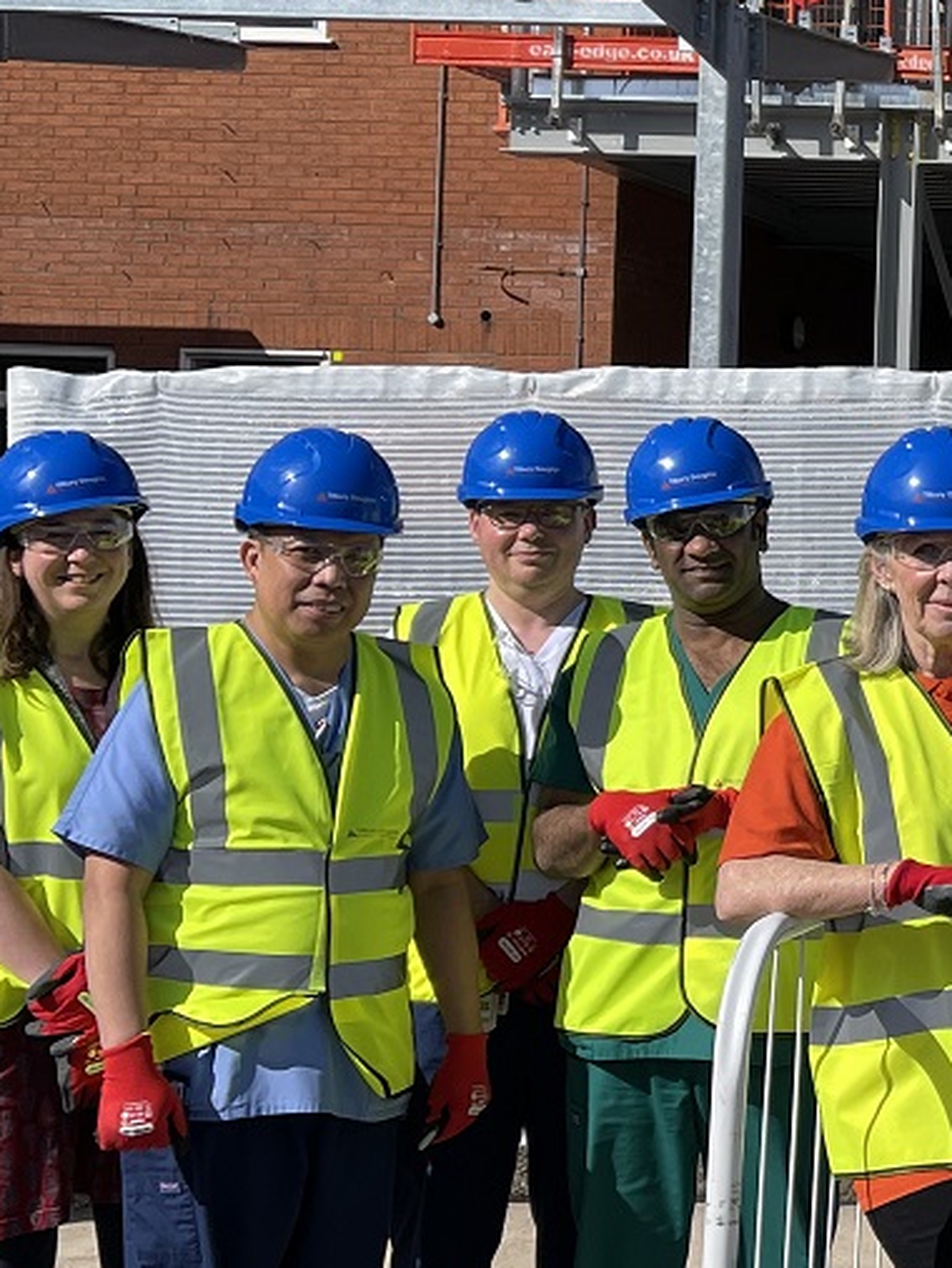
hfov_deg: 17.0
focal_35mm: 77
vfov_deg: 25.2
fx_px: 2821
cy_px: 460
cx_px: 1491
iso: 32
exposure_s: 1/4525
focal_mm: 5.1
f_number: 1.6
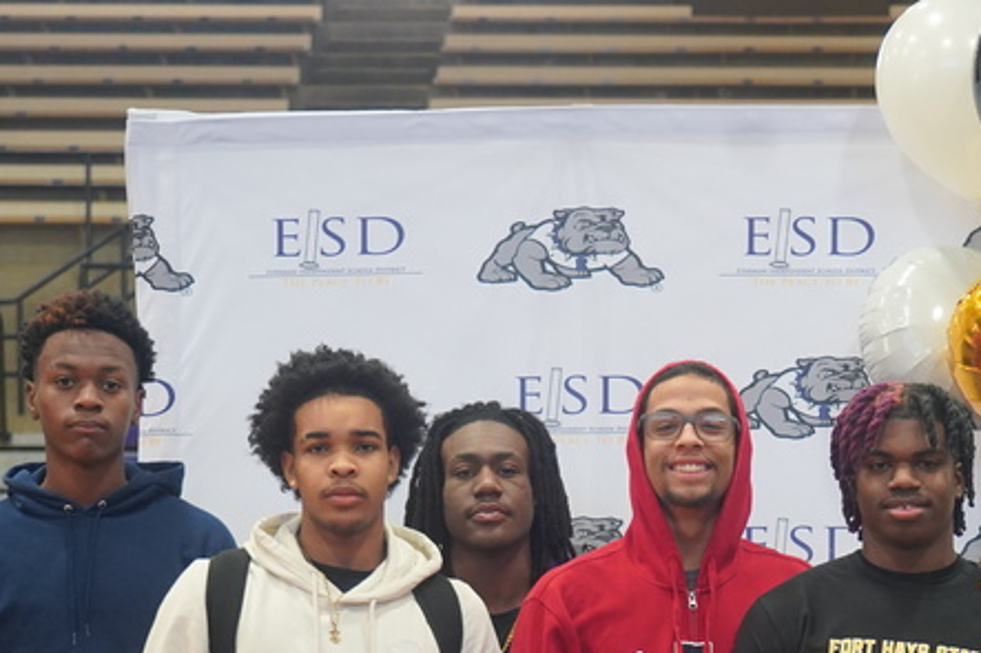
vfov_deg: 12.1
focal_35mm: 111
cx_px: 771
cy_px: 734
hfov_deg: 18.3
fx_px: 3023
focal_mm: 48
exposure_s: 1/160
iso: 3200
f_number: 4
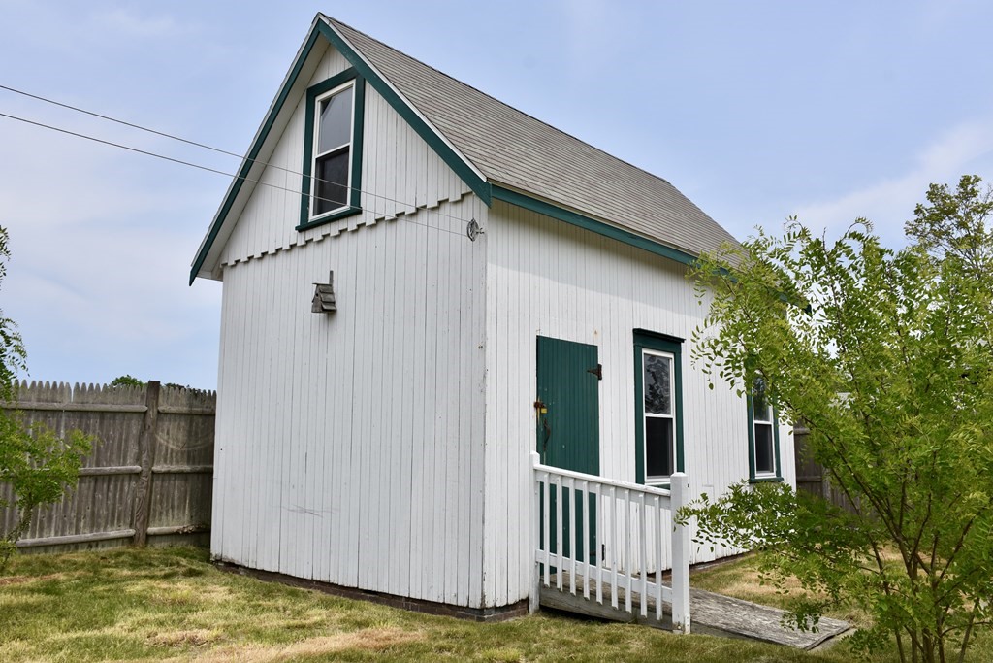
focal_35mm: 27
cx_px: 496
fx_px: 745
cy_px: 332
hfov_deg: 67.4
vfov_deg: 47.9
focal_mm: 18
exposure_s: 1/500
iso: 180
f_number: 8
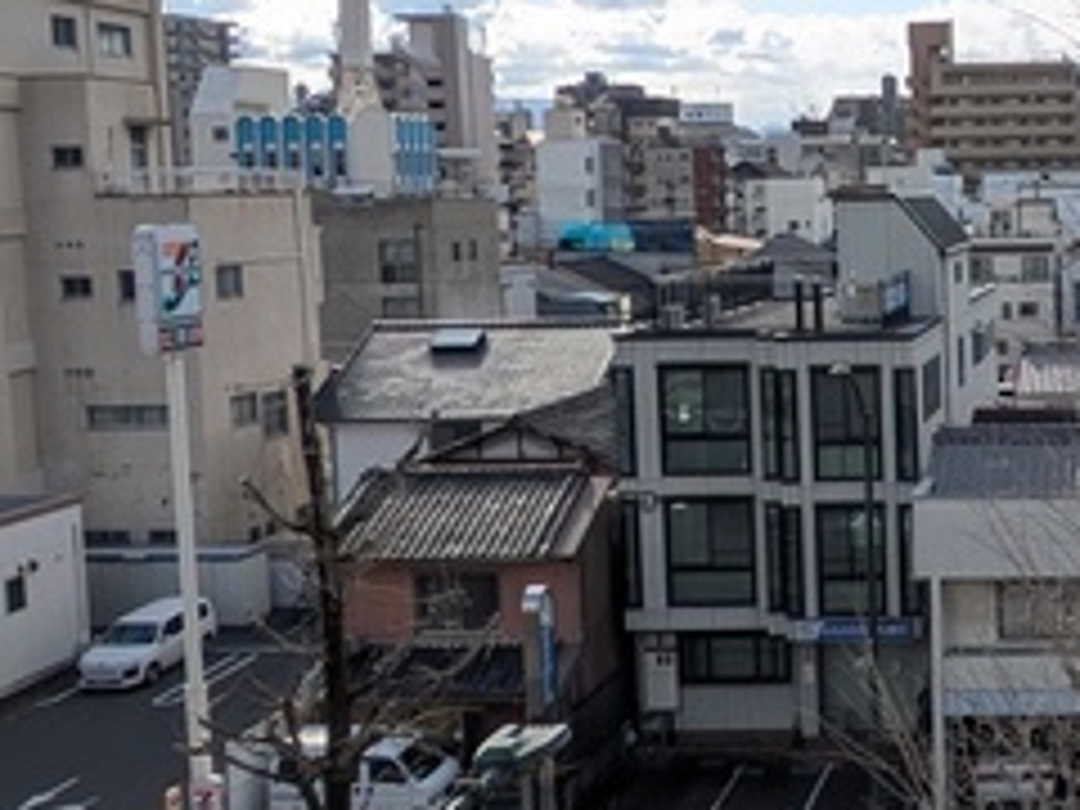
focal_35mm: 56
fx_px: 1747
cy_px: 328
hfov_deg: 31.2
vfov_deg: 26.1
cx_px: 1138
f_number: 2.2
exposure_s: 1/1437
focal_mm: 1.83
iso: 49
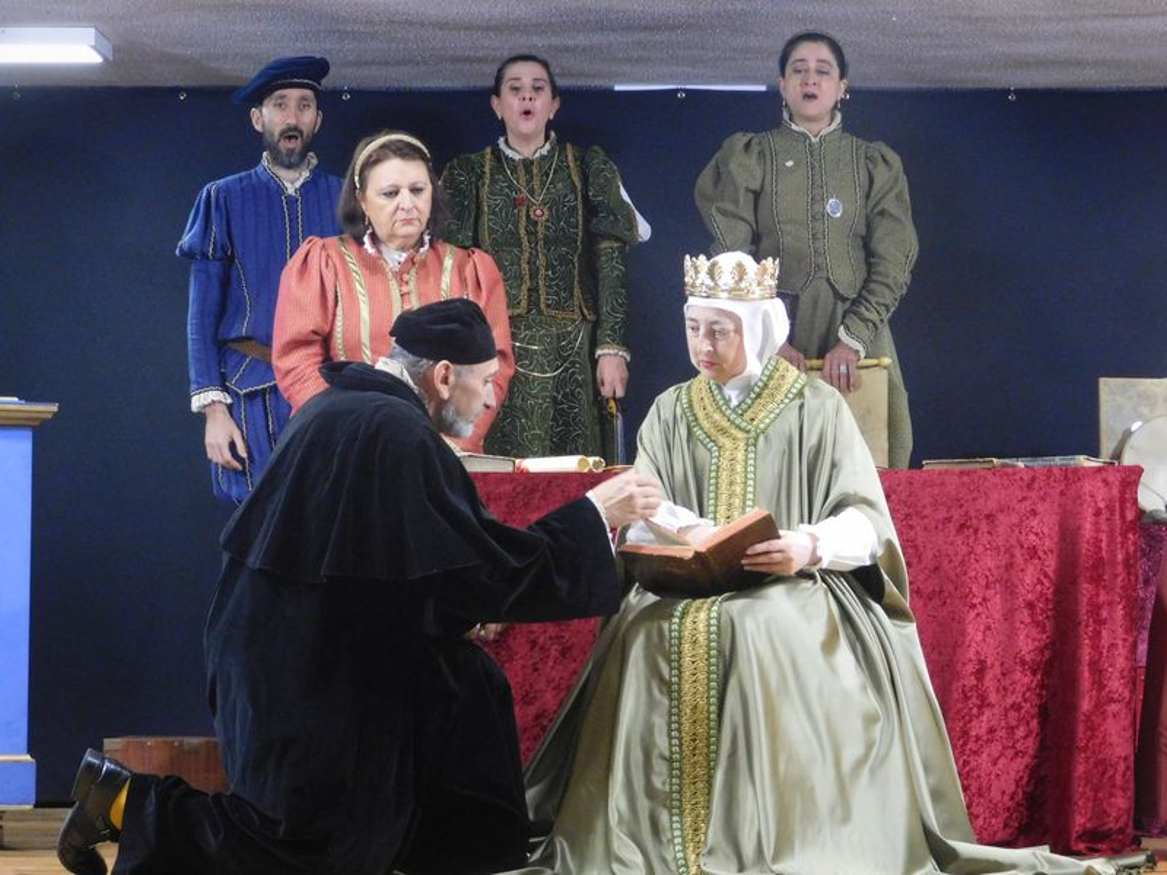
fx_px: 3338
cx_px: 584
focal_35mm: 99
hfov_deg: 19.8
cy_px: 438
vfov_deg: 14.9
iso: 800
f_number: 4.6
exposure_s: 1/30
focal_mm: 17.6
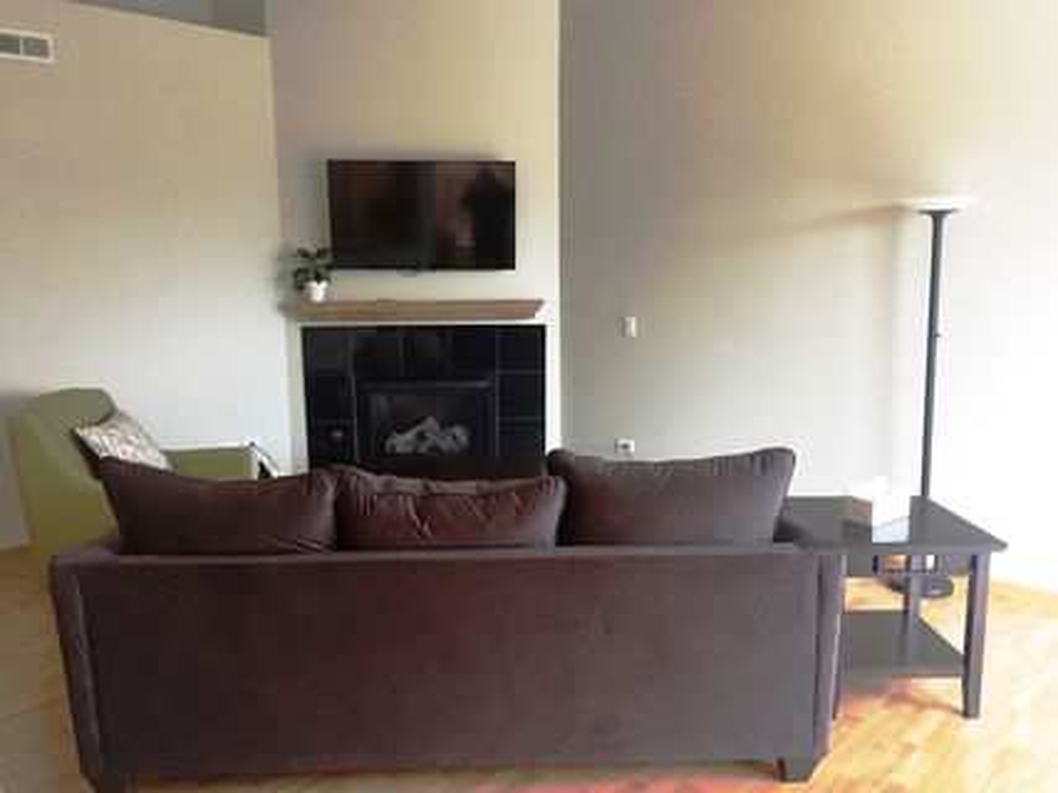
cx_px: 529
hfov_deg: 61.7
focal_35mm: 29
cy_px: 396
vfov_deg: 48.2
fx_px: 886
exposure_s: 1/24
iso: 250
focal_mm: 4.15
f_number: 2.2
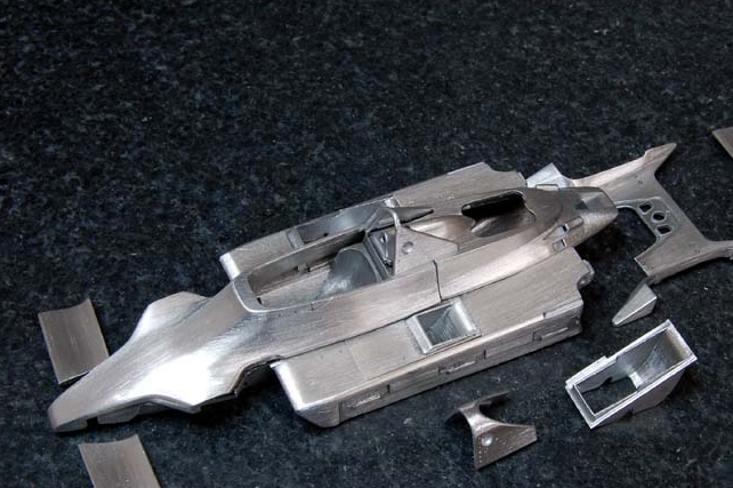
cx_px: 426
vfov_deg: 19.1
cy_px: 302
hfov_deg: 28.4
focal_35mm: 71
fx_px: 1444
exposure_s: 1.5
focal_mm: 38
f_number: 25
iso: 200
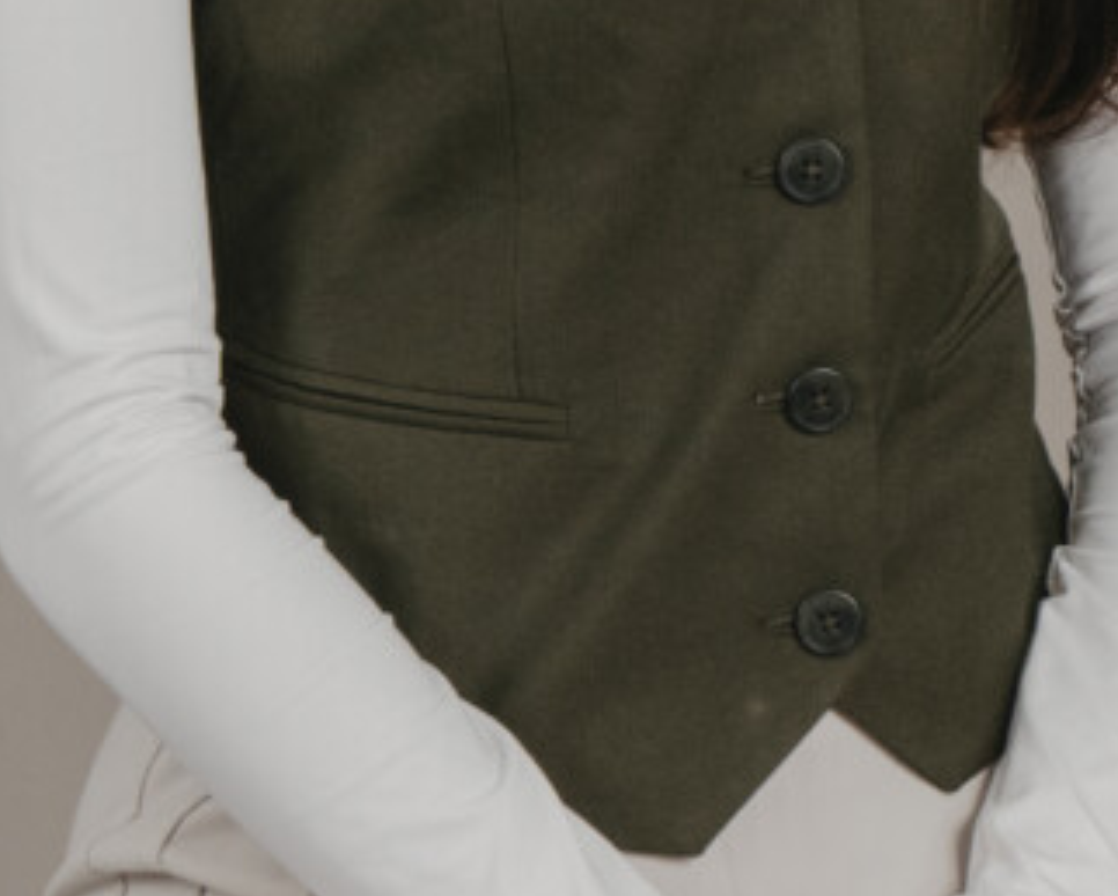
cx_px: 646
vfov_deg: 6.8
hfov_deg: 8.5
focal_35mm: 226
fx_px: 7483
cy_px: -198
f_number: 13
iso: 1600
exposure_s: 1/80
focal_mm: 68
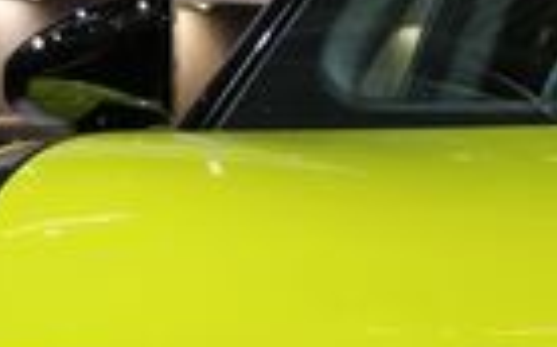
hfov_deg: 6.7
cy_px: 712
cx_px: 1187
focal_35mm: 302
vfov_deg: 4.3
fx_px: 4581
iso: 64
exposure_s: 1/100
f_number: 1.63
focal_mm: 8.72
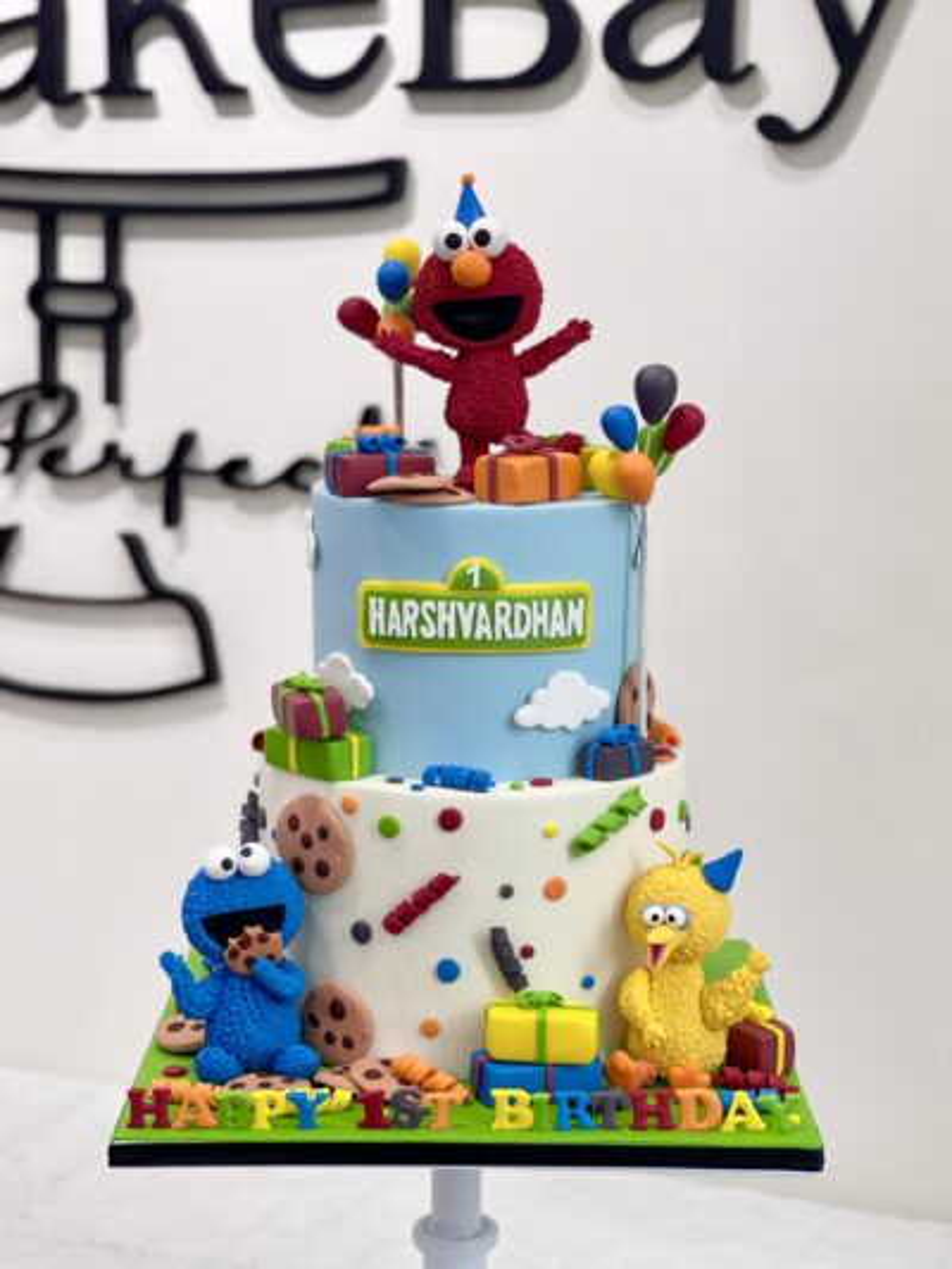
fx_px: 2346
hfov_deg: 22.9
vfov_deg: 30.3
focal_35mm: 64
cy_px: 634
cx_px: 476
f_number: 2.2
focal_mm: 7.5
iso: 100
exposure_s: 1/100
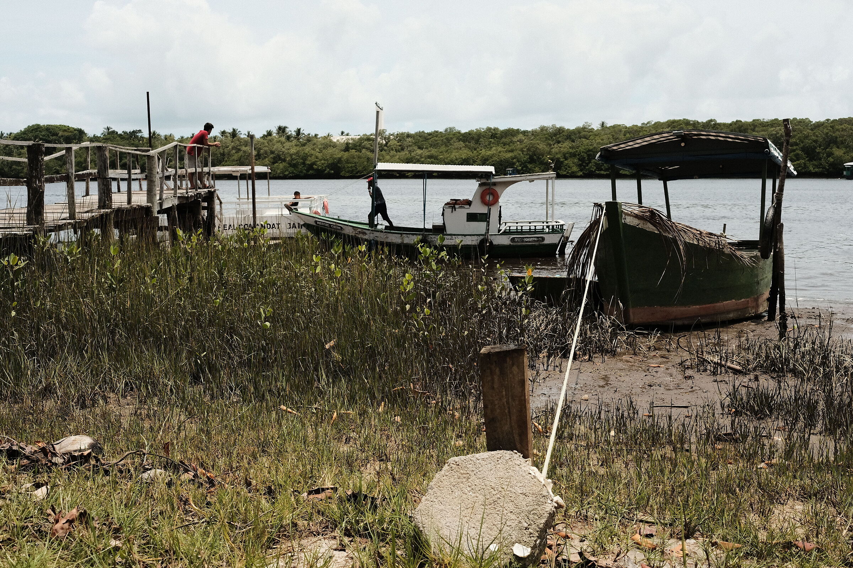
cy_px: 284
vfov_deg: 32.6
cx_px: 426
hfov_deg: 47.4
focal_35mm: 41
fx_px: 971
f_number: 8
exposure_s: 1/1000
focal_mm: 27
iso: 500
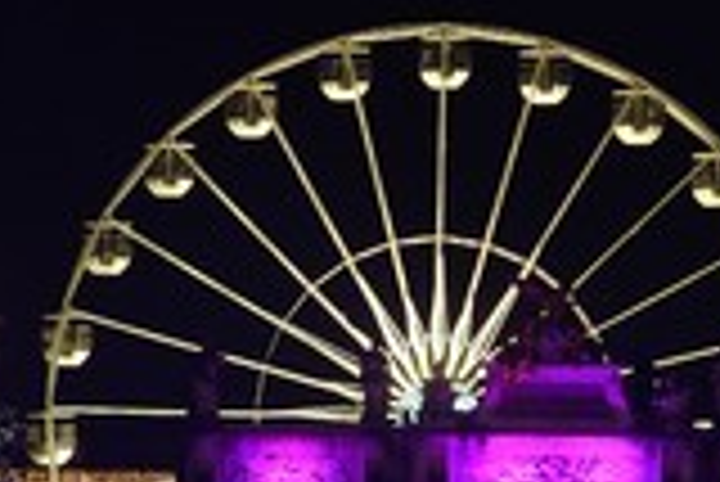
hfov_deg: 7.4
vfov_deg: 5.0
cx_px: 72
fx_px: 5525
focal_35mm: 276
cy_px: 514
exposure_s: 1/25
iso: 1600
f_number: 7.1
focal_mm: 105
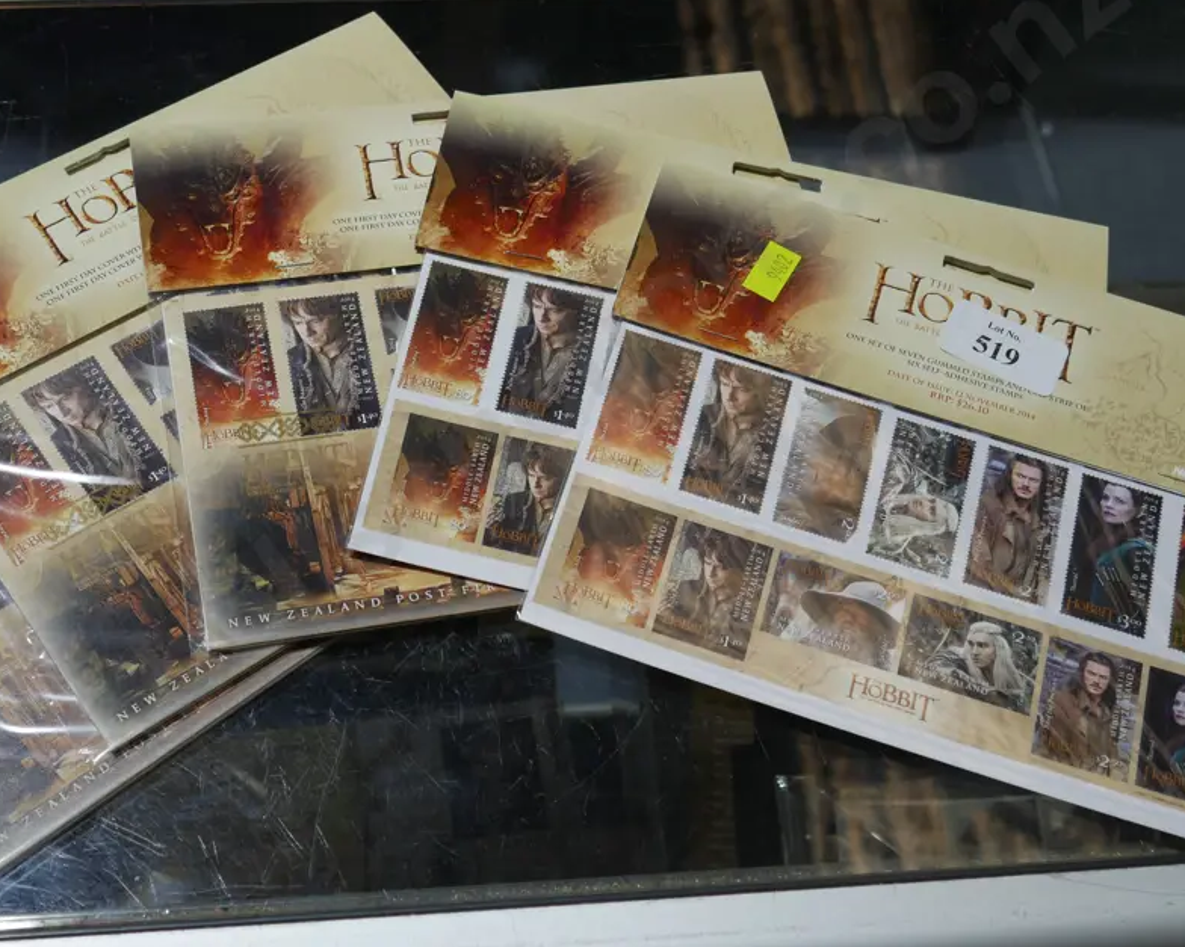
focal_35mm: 51
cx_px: 493
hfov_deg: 36.6
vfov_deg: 29.7
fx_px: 1788
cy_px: 442
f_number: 4.5
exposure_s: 1/100
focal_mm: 20
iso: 200
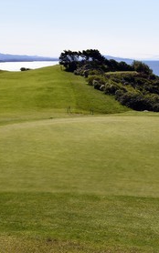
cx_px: 154
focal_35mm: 37
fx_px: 256
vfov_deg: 52.7
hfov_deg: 32.1
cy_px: 126
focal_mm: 24
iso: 200
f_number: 14
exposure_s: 1/250
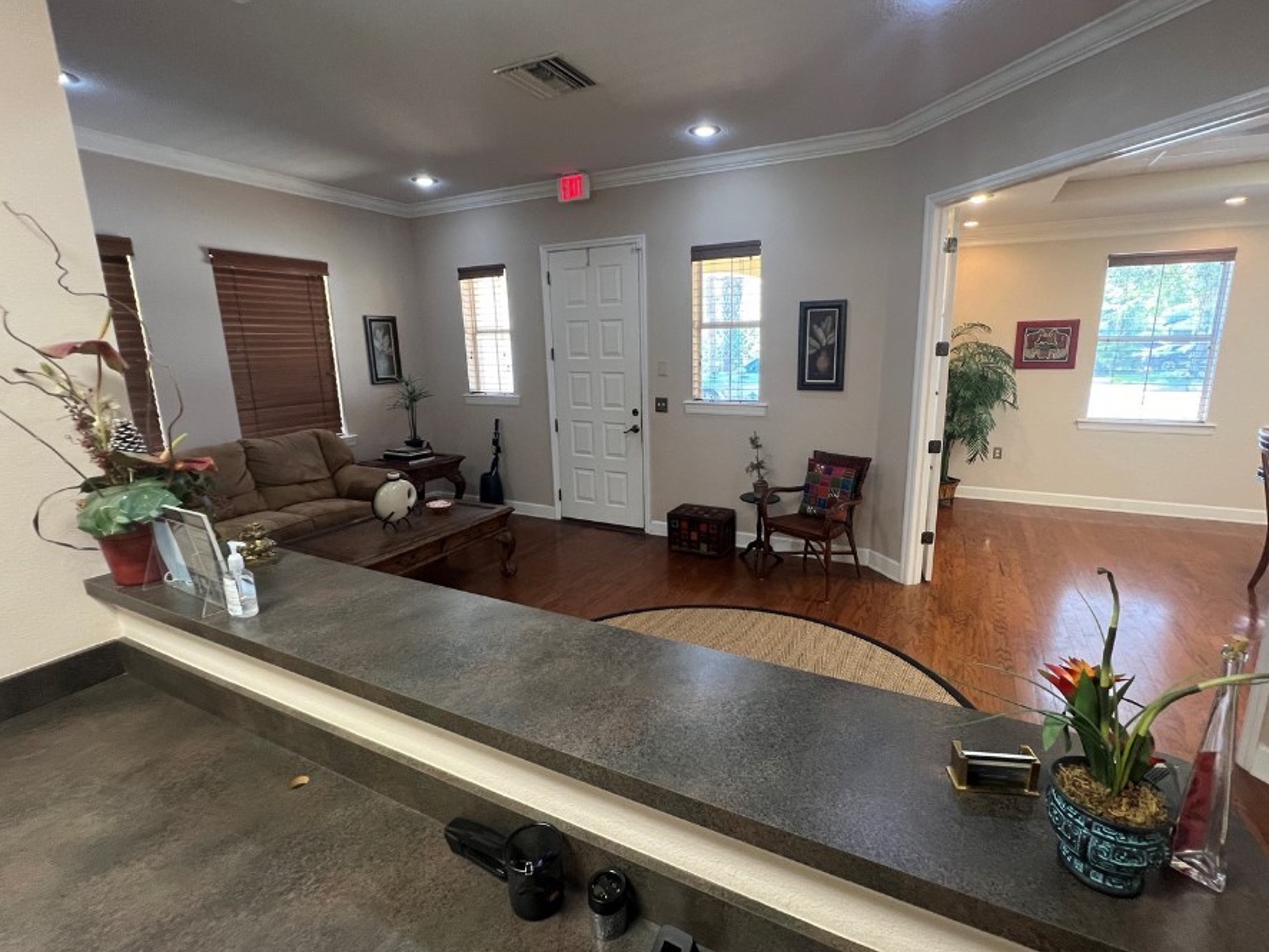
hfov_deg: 98.1
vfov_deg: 81.8
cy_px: 467
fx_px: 550
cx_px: 670
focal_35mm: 15
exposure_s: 1/60
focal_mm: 1.57
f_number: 1.8
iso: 200
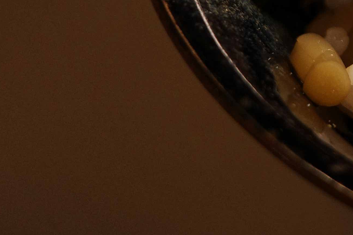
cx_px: 636
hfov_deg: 10.5
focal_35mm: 184
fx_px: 1805
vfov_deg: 7.2
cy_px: -200
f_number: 2.8
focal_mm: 26
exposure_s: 1/40
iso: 400
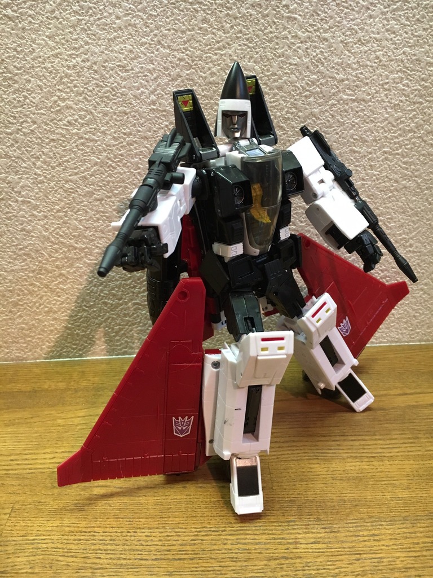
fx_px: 484
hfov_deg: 48.2
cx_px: 216
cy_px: 289
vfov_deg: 61.7
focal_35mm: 29
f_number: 2.2
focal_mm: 4.15
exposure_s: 1/30
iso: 160
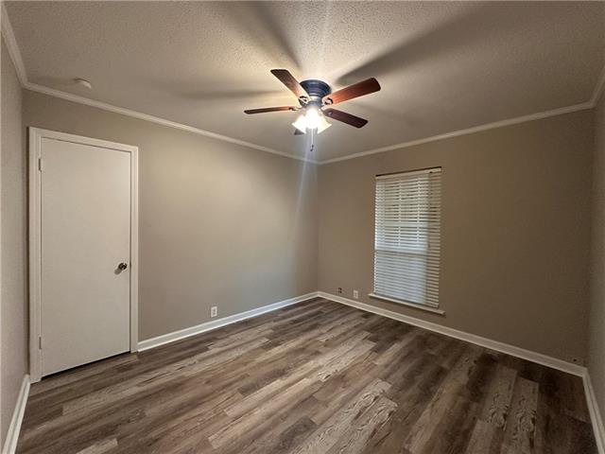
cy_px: 227
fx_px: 245
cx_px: 302
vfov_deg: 85.7
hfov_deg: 102.1
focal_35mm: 14
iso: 400
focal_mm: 2.22
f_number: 2.2
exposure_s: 1/60
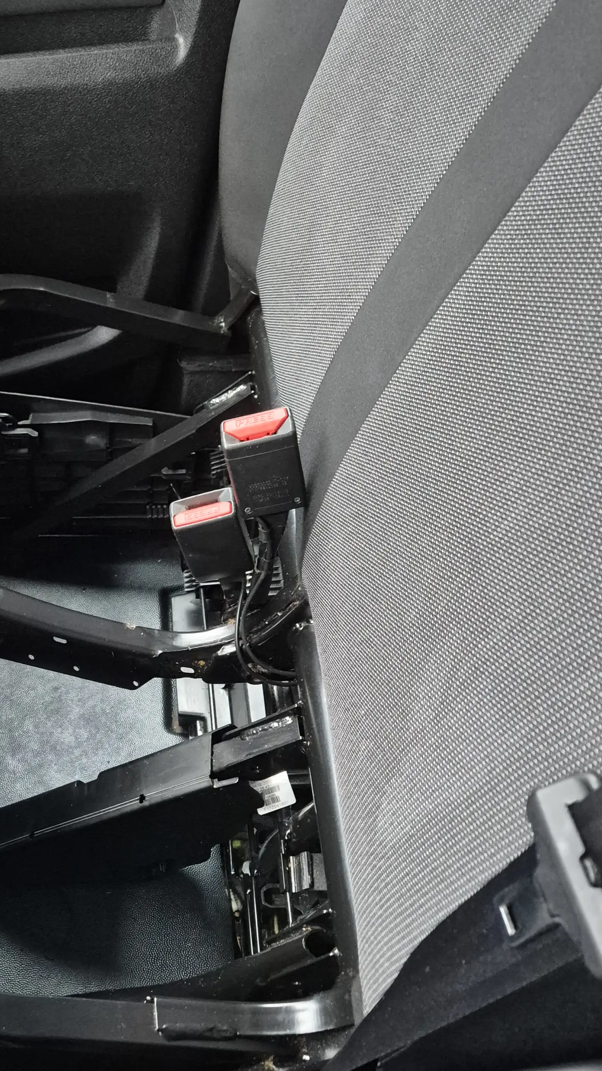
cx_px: 117
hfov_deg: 33.6
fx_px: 965
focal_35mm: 34
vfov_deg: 57.7
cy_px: 632
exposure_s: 1/100
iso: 1600
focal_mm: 5.4
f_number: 1.8
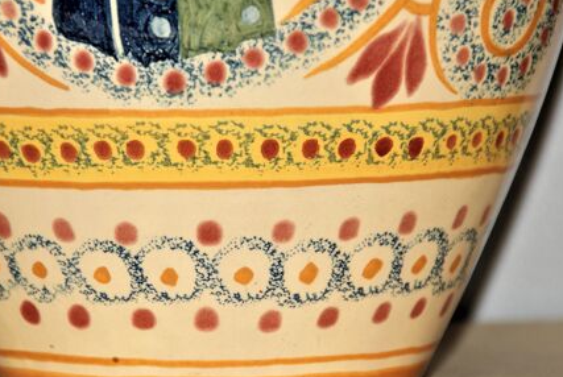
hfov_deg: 6.5
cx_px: 236
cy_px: 195
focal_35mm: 316
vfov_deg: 4.4
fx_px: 4949
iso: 400
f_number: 6.3
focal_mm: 150
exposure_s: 1/125
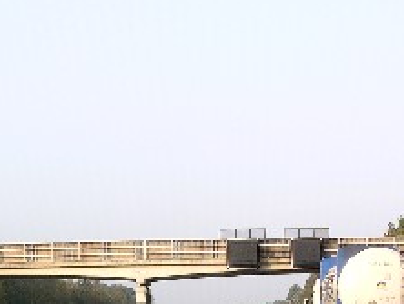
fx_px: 1110
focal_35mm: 95
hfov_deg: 20.6
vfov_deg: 15.3
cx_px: 183
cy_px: 302
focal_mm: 9.2
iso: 50
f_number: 5.7
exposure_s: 1/66.5
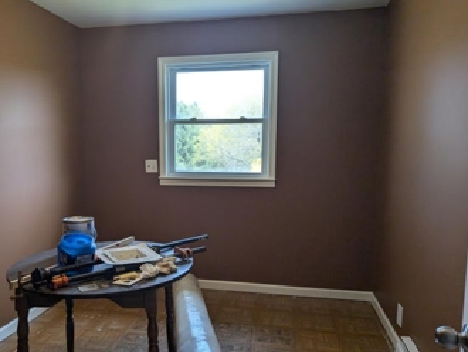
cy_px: 200
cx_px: 208
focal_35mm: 29
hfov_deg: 61.5
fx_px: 392
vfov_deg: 48.1
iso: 45
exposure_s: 1/120
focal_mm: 6.9
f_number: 1.68
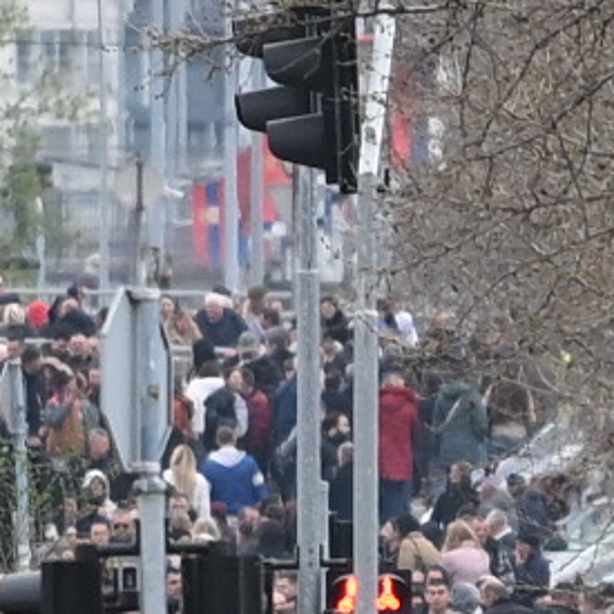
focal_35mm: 3004
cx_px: 239
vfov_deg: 0.6
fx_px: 60283
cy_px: 1177
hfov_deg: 0.6
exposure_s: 1/500
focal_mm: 200
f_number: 4
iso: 500
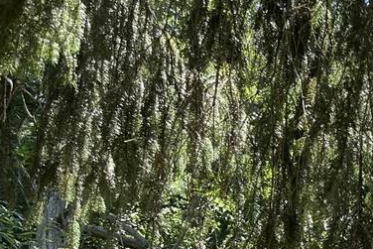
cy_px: 422
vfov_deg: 14.5
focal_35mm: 85
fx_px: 881
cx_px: 613
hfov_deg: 19.6
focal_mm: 6.86
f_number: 1.78
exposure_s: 1/590
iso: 80
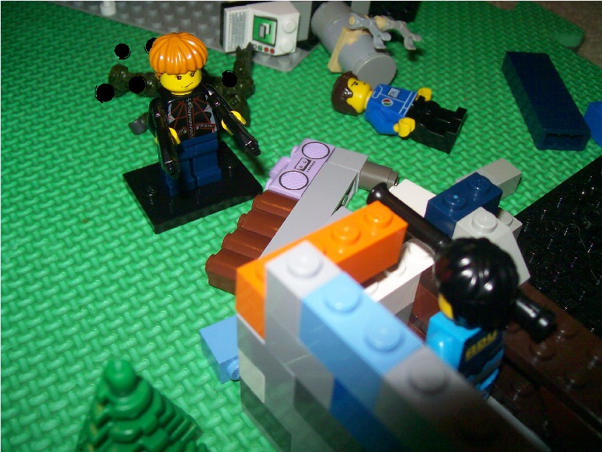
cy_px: 226
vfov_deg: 39.7
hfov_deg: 51.4
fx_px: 626
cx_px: 301
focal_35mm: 36
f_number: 2.7
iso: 80
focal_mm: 6
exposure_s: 1/64
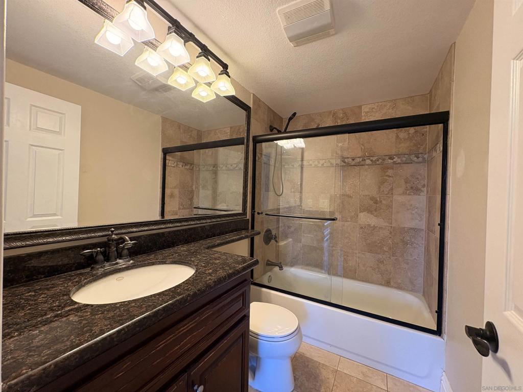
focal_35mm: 14
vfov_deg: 85.7
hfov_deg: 102.1
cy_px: 196
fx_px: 212
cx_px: 262
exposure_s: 1/60
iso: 250
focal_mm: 2.22
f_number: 2.2
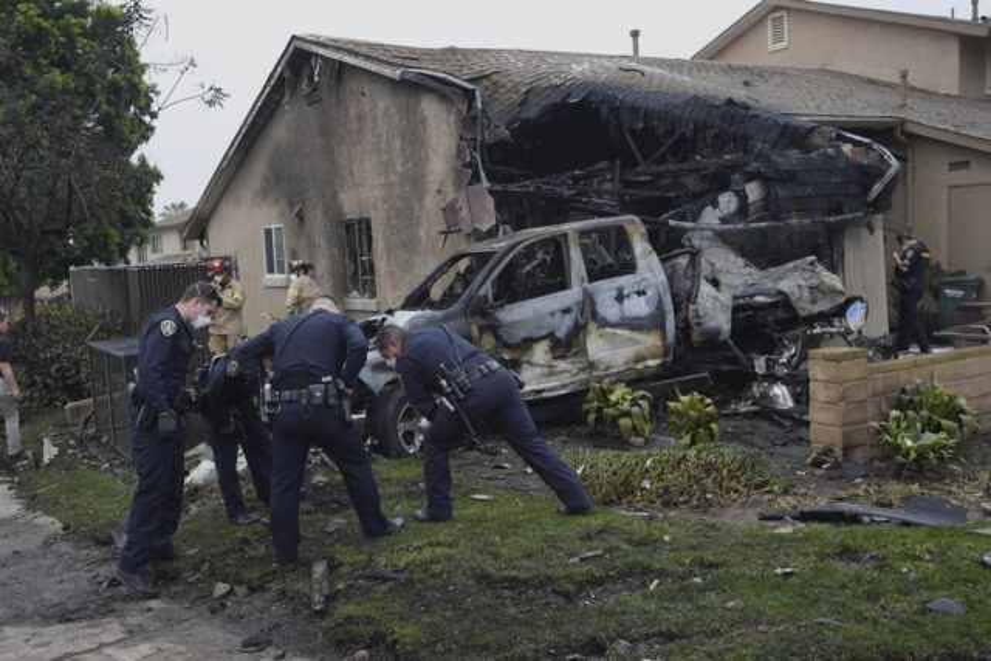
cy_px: 330
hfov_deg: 54.4
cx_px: 496
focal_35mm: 35
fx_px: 964
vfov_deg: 37.9
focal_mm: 35
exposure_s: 1/800
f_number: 4.5
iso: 2000
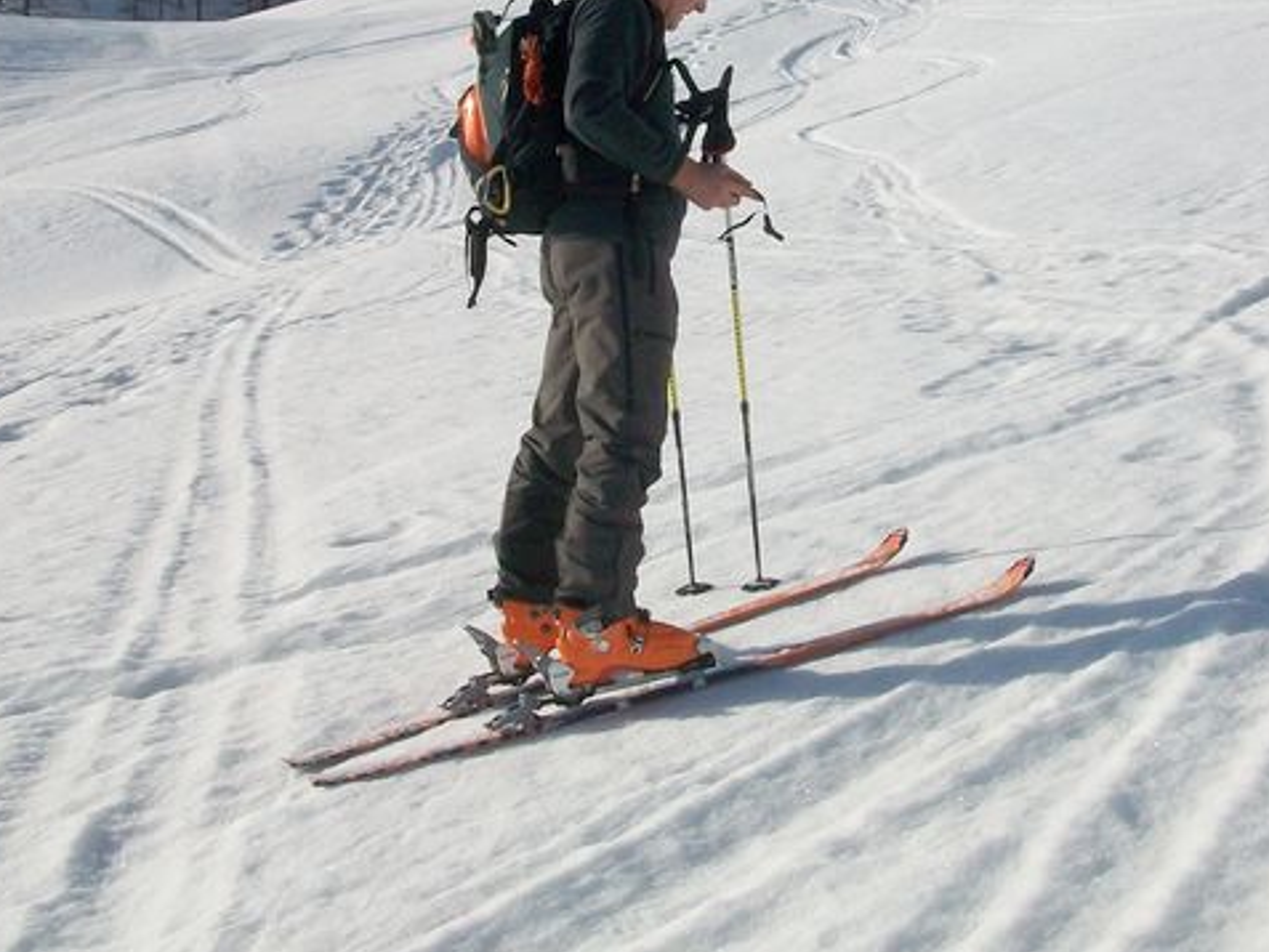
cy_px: 261
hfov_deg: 33.6
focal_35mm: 57
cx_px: 814
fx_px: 2090
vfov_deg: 25.4
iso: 80
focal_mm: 5.7
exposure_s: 1/800
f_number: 5.5
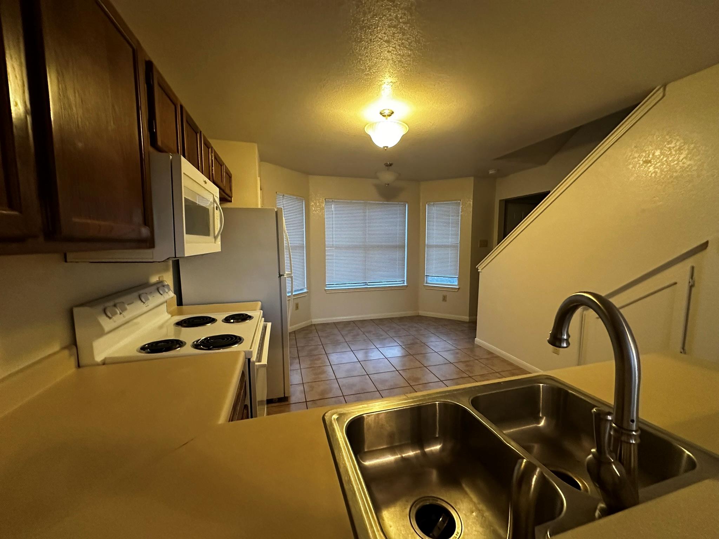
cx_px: 360
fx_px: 291
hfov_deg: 102.1
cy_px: 270
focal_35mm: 14
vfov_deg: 85.7
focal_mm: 2.22
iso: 640
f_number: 2.2
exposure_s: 1/60
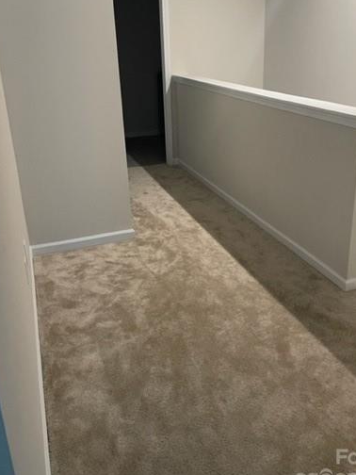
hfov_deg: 42.8
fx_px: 453
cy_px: 200
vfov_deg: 55.1
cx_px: 202
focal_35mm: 33
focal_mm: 4.2
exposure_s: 1/60
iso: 320
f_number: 1.6
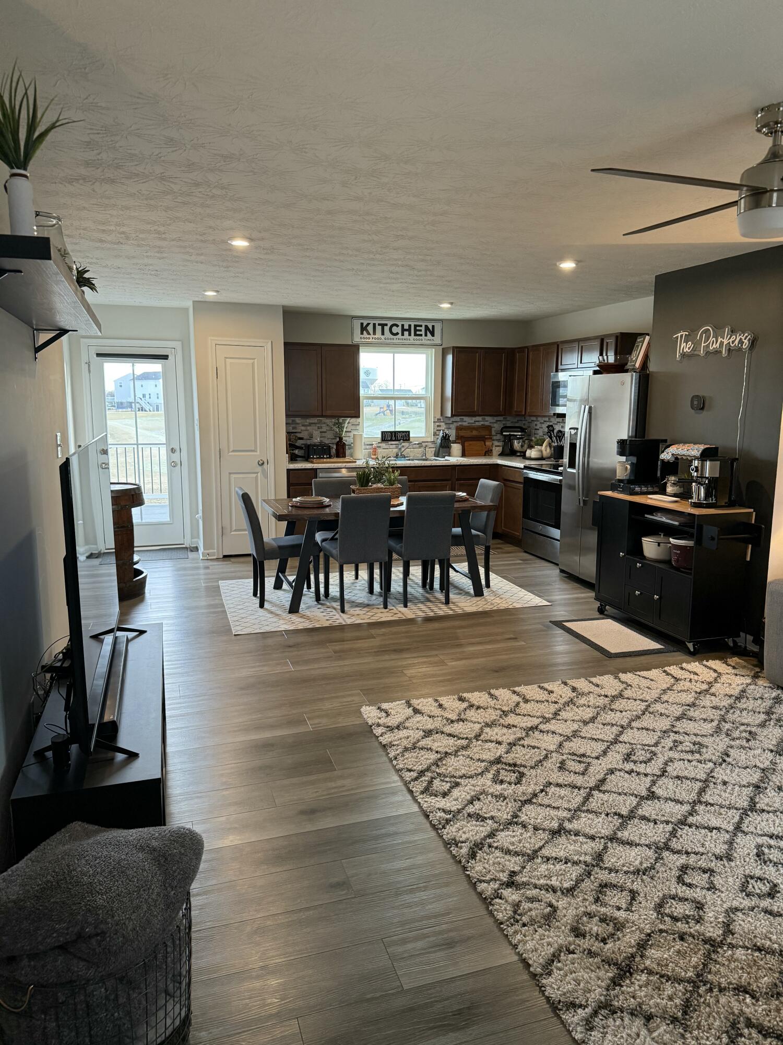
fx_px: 724
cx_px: 392
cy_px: 522
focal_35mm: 24
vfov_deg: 71.6
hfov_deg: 56.8
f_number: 1.78
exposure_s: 1/120
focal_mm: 6.76
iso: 320
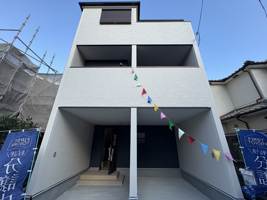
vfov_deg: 85.7
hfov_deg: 102.1
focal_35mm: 14
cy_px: 100
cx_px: 134
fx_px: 108
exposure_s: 1/525
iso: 40
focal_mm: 2.22
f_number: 2.2
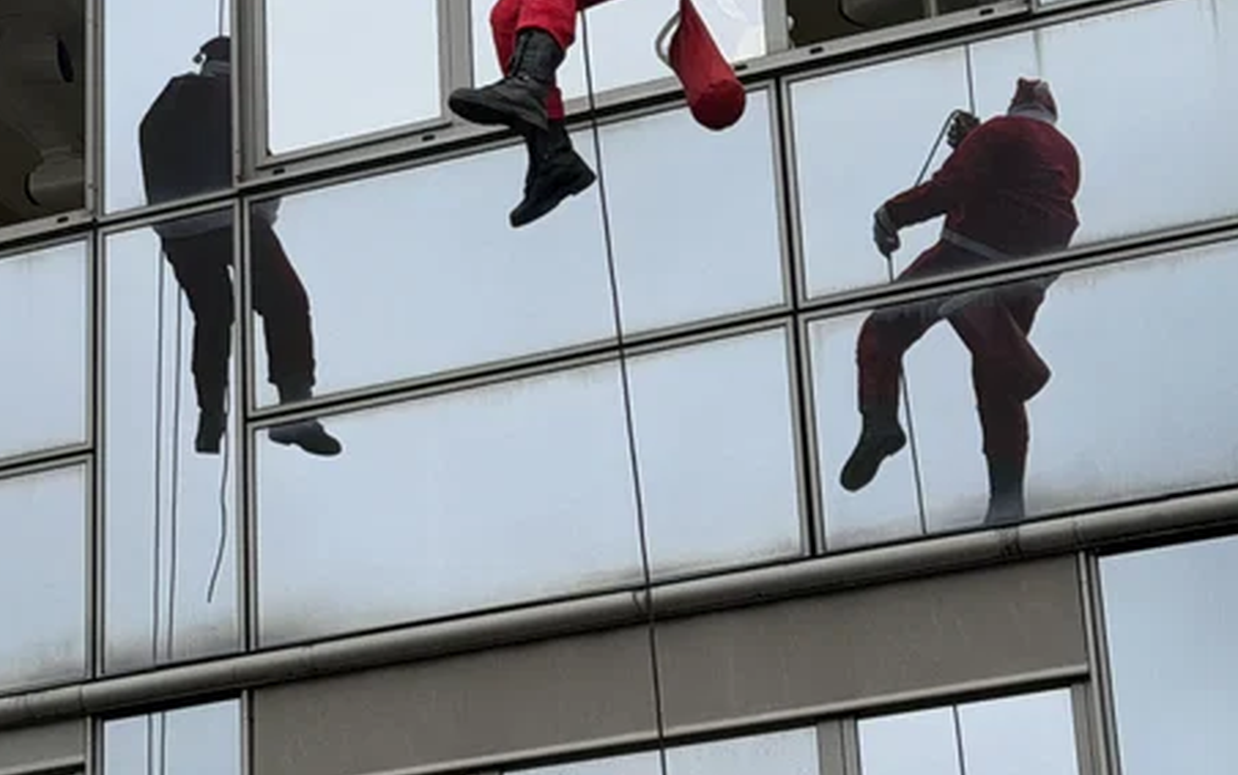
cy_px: -49
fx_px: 4557
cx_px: 44
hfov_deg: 15.2
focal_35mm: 135
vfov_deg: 9.6
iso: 80
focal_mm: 6.76
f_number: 1.78
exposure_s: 1/596
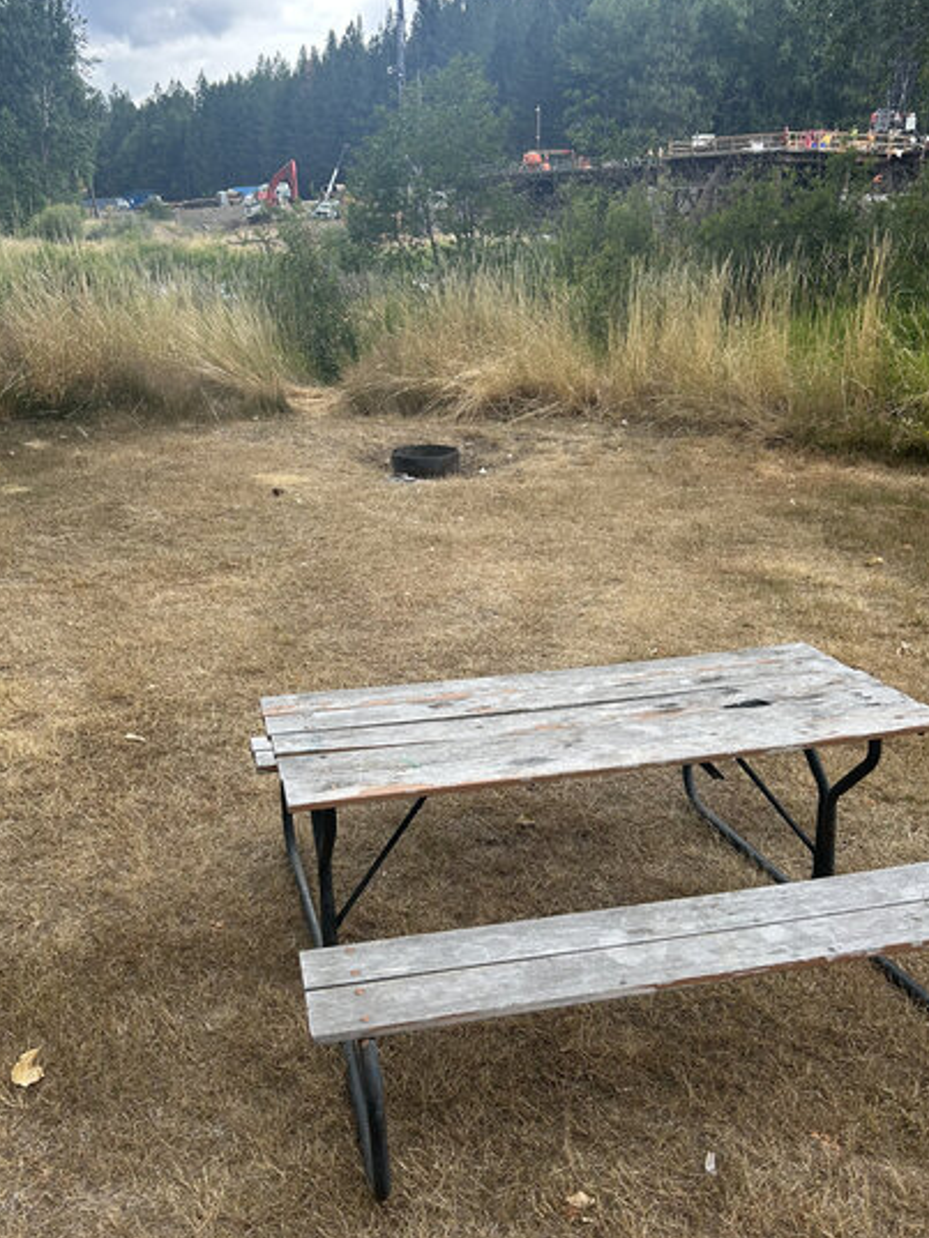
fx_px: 1109
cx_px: 424
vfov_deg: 58.3
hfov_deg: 45.4
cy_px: 597
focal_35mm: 31
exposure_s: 1/360
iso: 50
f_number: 1.5
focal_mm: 5.7
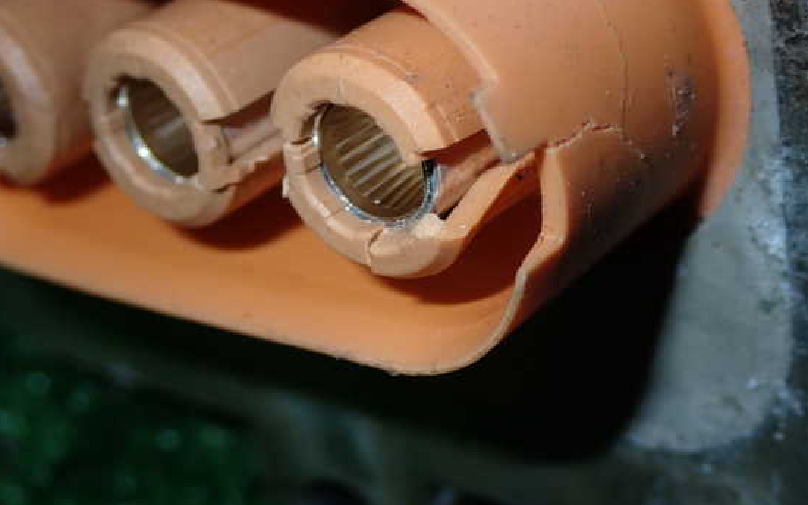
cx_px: 377
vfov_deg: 15.9
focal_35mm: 82
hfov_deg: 25.2
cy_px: 230
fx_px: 1805
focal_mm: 12.73
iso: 200
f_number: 11
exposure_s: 1/60
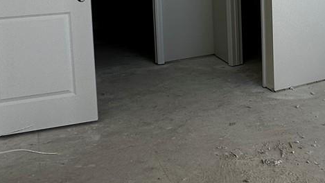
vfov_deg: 21.6
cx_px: 319
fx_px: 448
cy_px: -28
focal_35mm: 52
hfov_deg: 36.2
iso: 40
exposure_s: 1/160
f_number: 2.2
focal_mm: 2.22
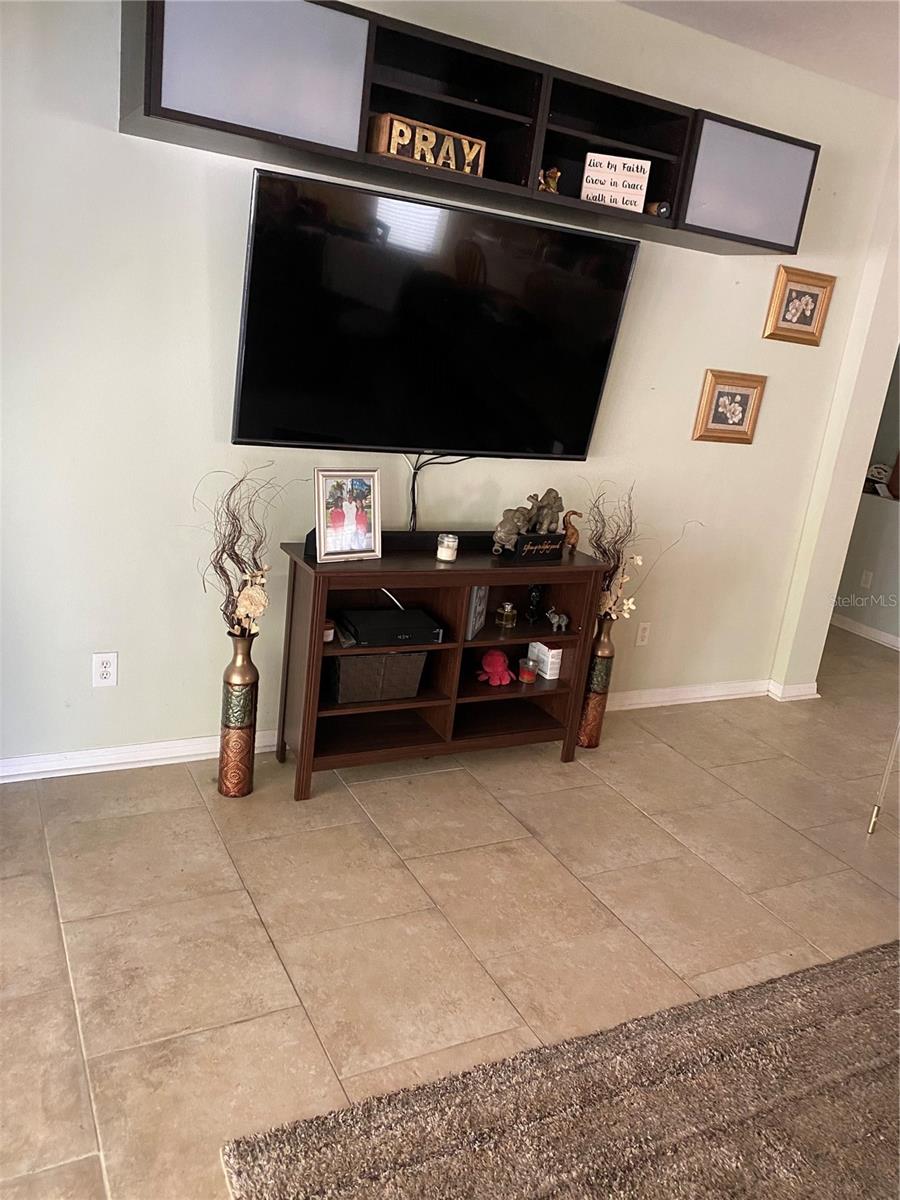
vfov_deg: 67.3
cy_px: 600
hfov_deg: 53.1
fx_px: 901
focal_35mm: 26
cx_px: 450
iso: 400
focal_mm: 4.25
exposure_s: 1/60
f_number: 1.8
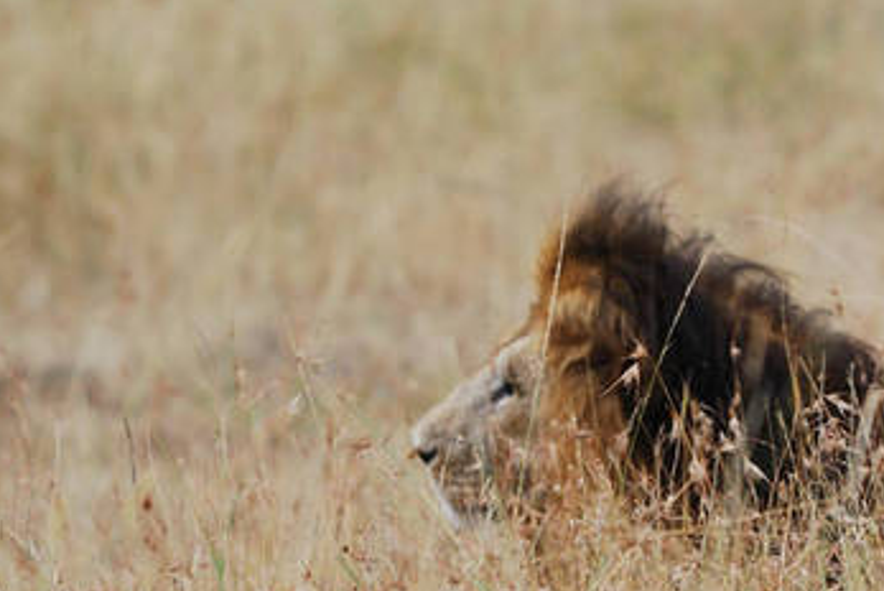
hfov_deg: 1.7
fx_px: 29712
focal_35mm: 1209
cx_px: 657
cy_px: 443
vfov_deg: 1.1
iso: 280
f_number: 5.6
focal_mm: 400
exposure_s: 1/400
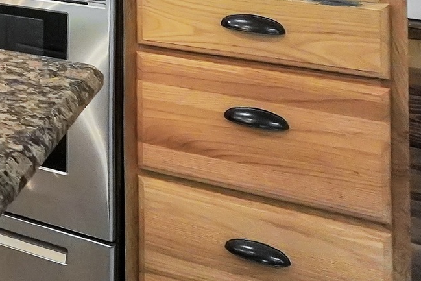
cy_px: -208
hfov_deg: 17.9
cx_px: -449
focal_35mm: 71
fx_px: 830
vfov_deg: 16.4
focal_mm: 10
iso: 2500
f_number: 4
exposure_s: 1/160
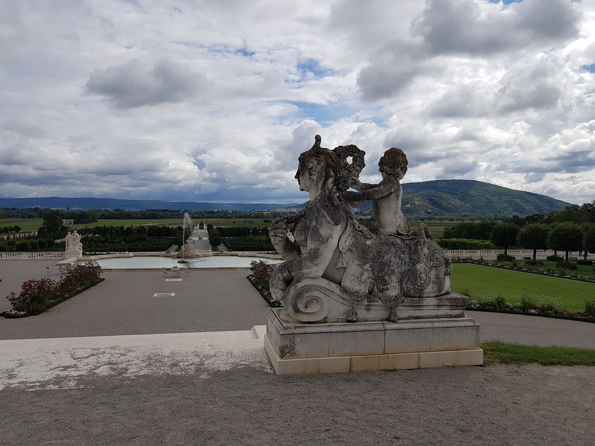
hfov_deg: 67.3
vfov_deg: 53.1
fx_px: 447
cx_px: 298
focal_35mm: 26
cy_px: 223
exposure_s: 1/4544
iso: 50
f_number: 1.7
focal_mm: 4.2
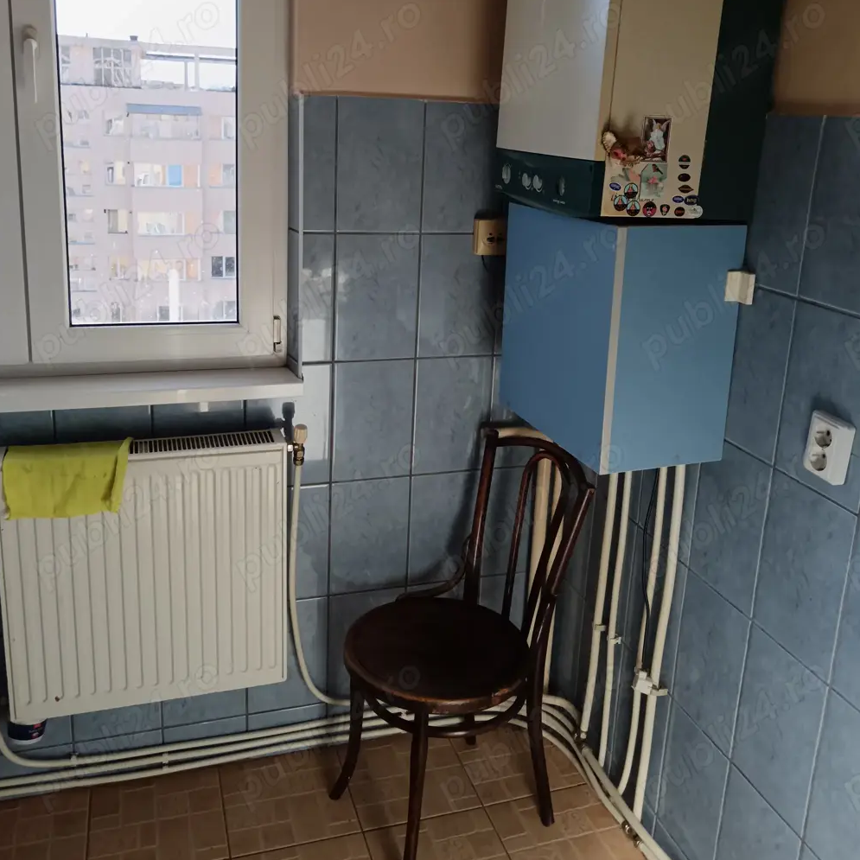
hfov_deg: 51.1
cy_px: 339
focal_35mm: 32
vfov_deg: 50.7
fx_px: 899
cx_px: 429
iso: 944
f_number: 1.9
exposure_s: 1/900
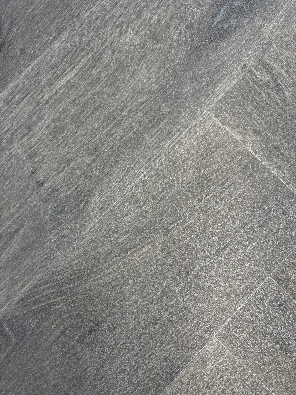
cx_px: 148
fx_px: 593
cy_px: 198
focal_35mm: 52
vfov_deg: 36.8
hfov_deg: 28.0
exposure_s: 1/50
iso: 25
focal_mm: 5.96
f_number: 1.6
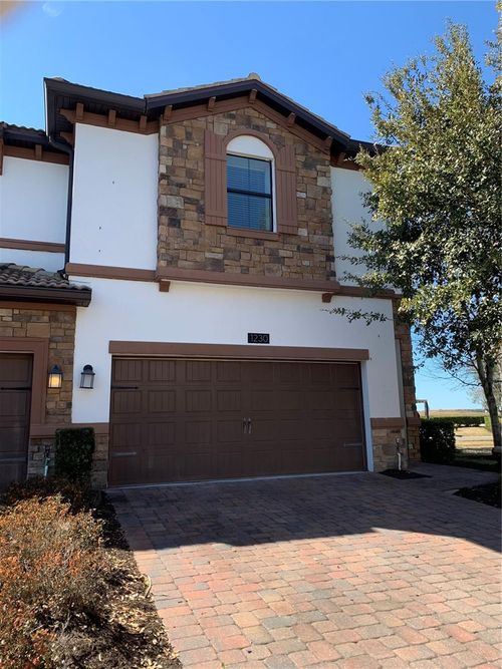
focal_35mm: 26
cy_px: 334
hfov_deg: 53.0
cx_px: 251
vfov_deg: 67.3
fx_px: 503
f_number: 1.8
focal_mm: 4.25
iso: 25
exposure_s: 1/808
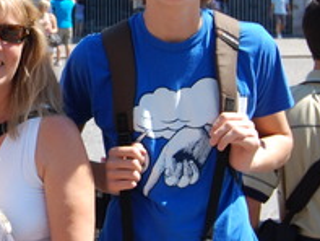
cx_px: -28
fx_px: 1387
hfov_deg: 12.9
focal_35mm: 150
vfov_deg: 9.9
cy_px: 54
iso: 200
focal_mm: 32
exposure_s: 1/250
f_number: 8
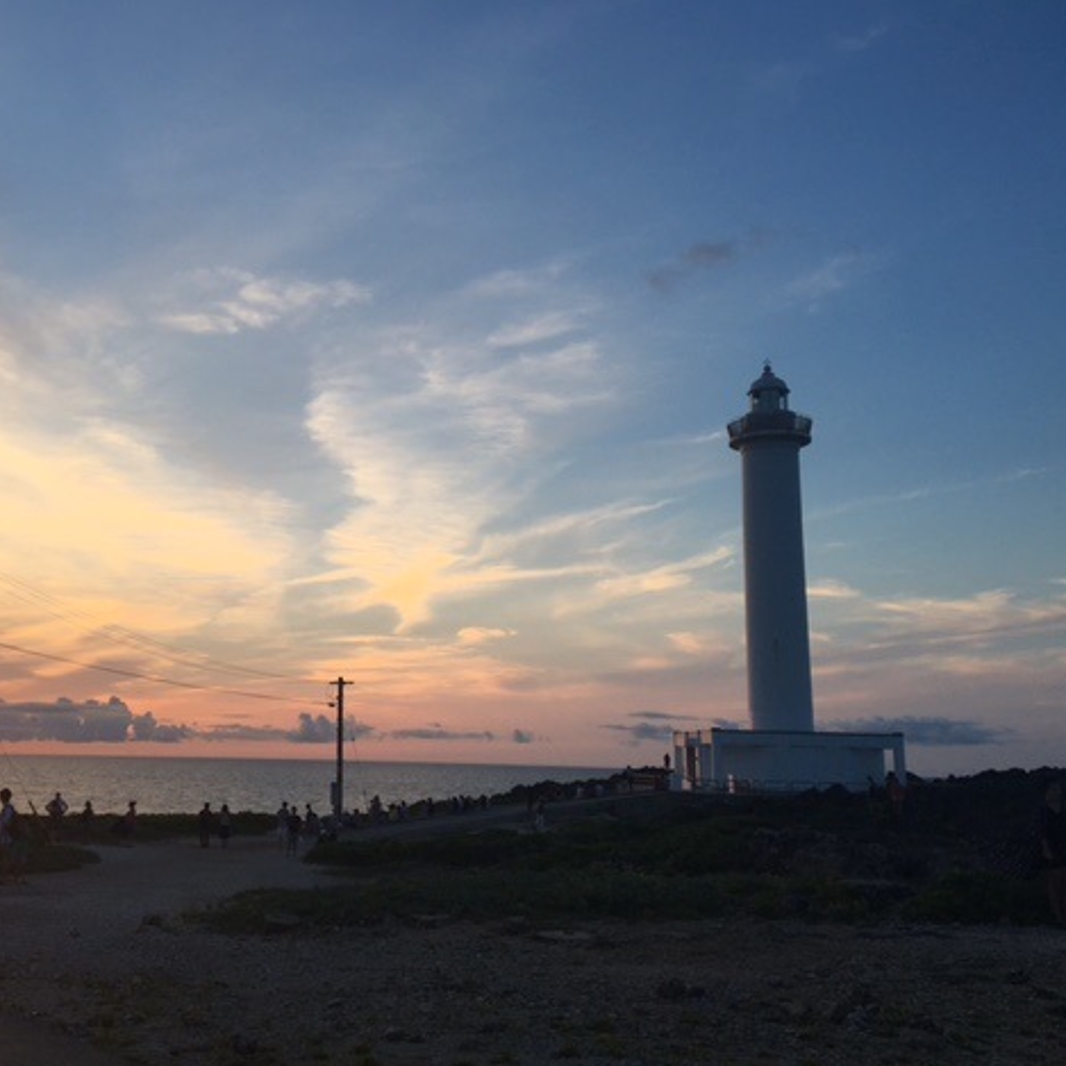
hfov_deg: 46.5
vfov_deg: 47.2
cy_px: 534
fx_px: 1219
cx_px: 355
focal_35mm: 35
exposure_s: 1/345
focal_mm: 4.15
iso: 25
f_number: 2.2
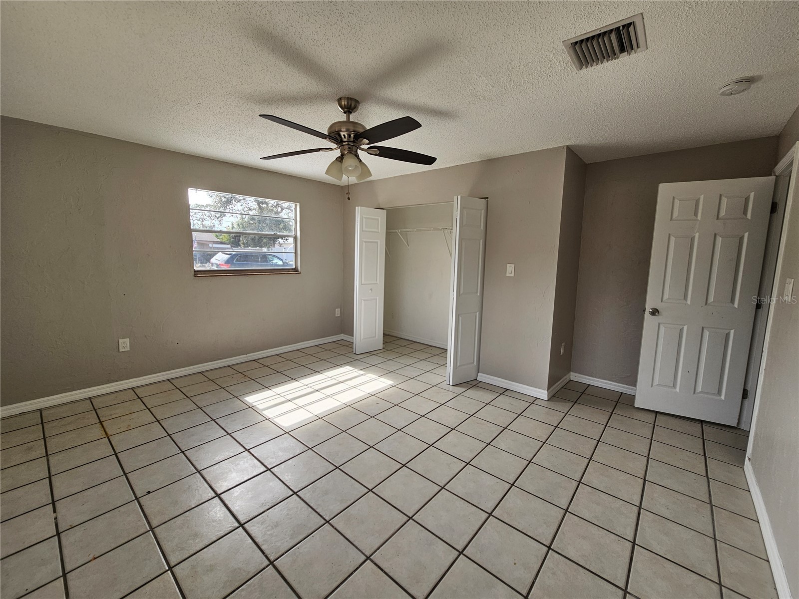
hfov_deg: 106.2
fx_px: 300
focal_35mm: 13
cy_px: 300
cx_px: 400
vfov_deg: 89.9
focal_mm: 2.2
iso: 50
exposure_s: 1/229
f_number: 2.2
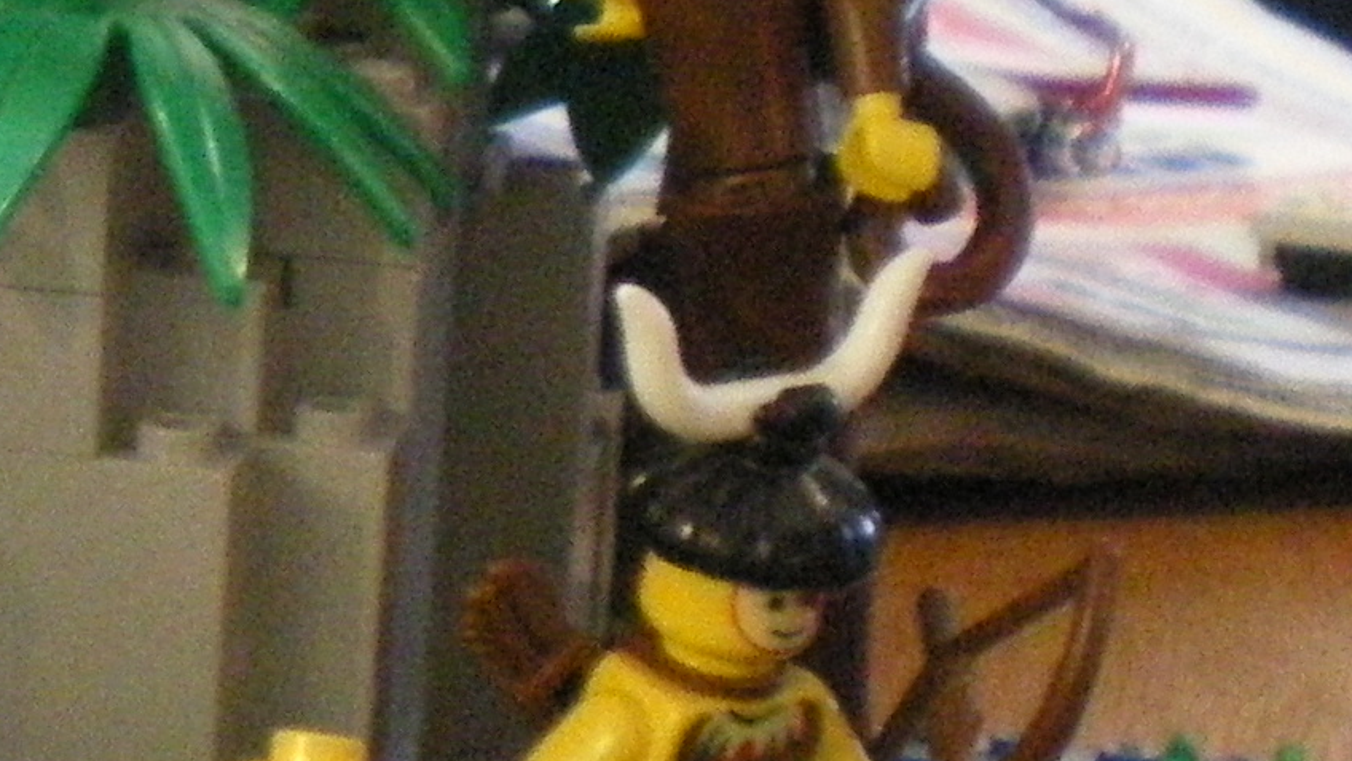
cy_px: 228
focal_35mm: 151
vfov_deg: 8.0
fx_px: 5413
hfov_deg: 13.0
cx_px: -1043
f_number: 3.1
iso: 800
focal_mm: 6.3
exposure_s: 1/20
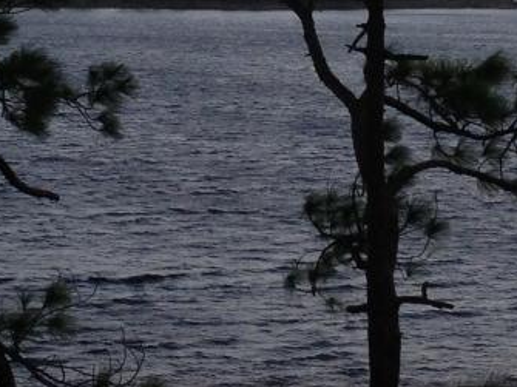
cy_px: -143
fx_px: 2404
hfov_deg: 12.2
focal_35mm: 161
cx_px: 140
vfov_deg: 9.0
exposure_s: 1/443
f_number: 2.4
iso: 50
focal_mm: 4.13
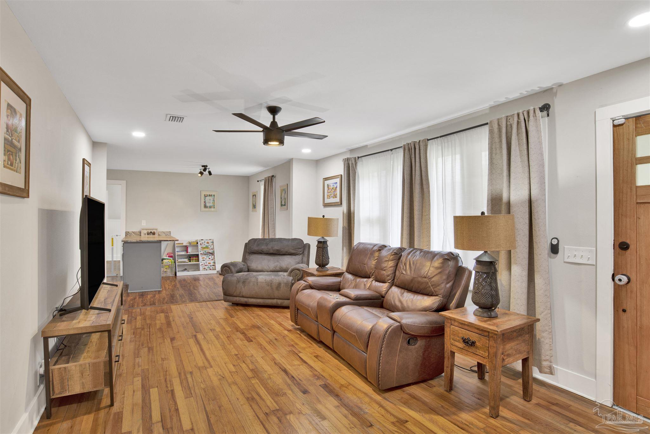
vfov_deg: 67.4
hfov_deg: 90.0
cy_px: 217
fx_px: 325
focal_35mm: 18
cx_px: 325
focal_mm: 18
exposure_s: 1/3
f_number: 11
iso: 200
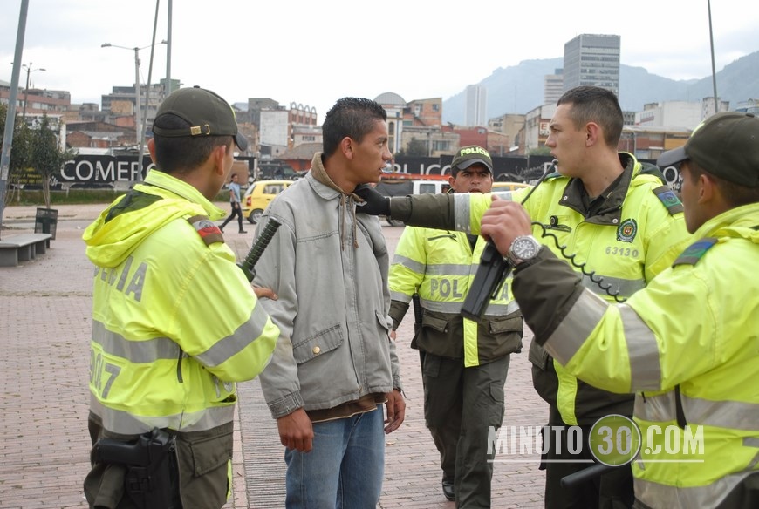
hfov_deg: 38.8
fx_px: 1077
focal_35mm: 51
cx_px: 380
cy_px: 254
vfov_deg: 26.6
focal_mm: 34
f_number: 5
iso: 100
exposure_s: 1/160
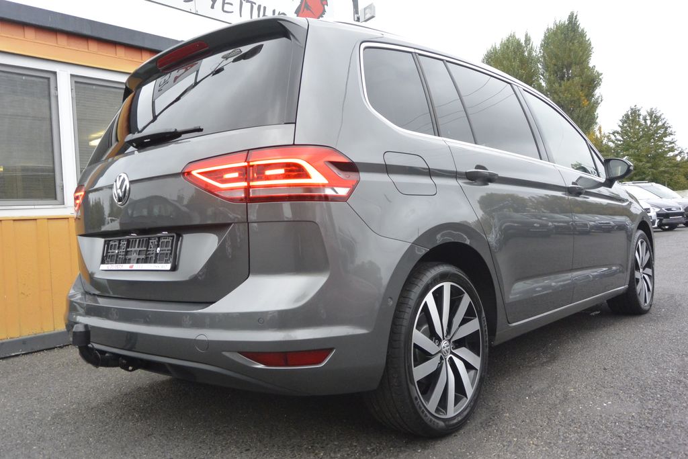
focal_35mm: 29
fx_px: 554
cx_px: 344
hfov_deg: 63.7
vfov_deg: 45.0
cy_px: 230
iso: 640
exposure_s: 1/60
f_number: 3.5
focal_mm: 11
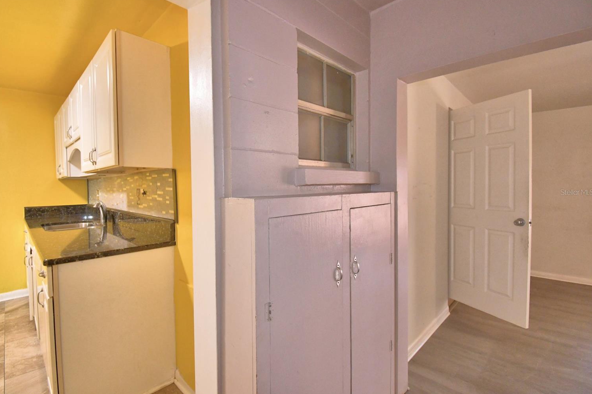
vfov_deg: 73.7
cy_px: 192
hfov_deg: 96.7
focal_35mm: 16
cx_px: 280
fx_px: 263
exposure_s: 1/30
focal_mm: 10
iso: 1250
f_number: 4.5
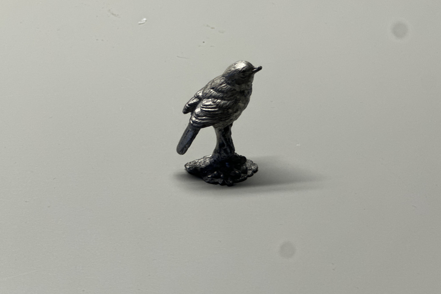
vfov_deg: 16.9
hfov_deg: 25.1
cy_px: 138
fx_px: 992
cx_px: 220
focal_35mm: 81
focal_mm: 9
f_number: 2.8
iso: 125
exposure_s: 1/40
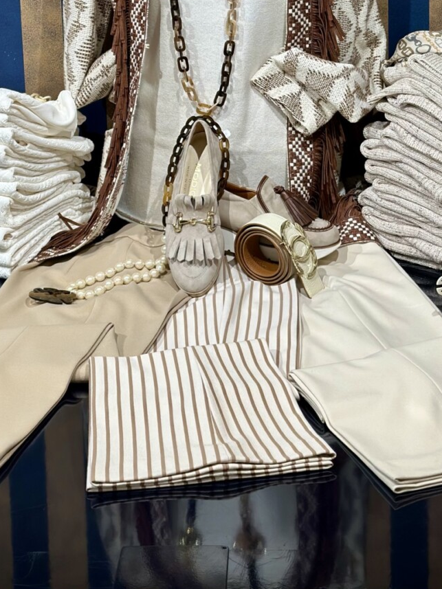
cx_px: 218
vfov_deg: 22.8
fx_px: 1430
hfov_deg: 17.6
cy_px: 88
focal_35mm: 84
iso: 80
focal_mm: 6.86
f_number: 1.78
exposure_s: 1/100
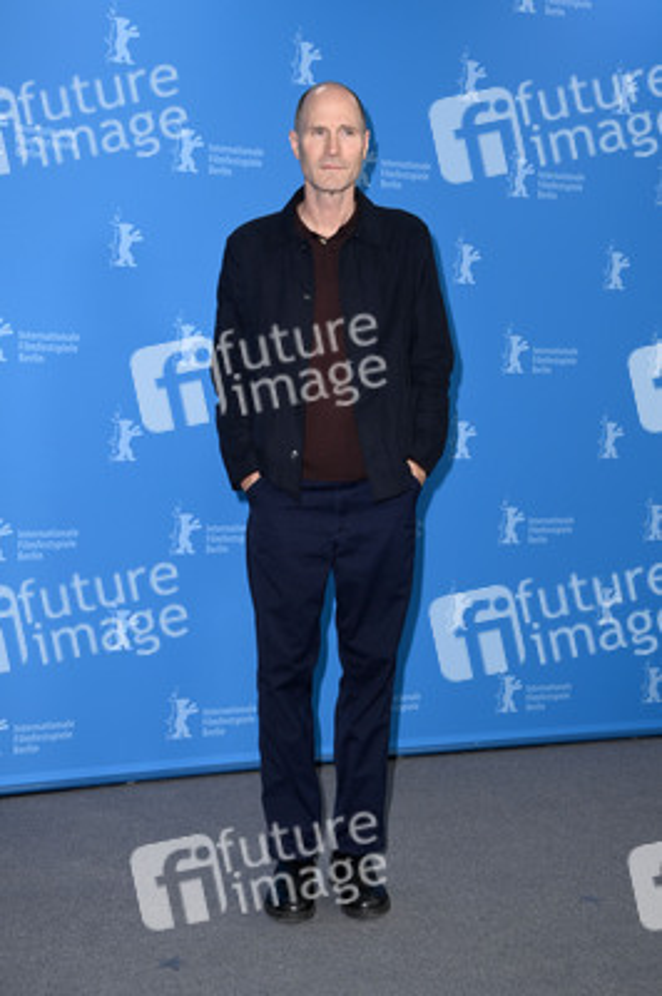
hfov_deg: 26.9
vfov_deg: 39.6
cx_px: 331
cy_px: 498
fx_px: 1381
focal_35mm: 50
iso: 800
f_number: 5.6
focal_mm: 50
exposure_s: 1/250
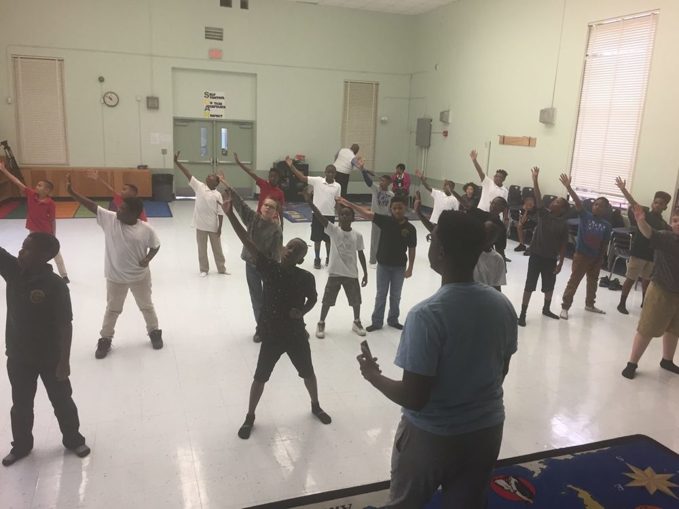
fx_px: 569
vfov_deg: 48.2
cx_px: 340
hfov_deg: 61.7
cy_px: 254
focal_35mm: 29
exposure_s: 1/30
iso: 40
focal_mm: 4.15
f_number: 2.2
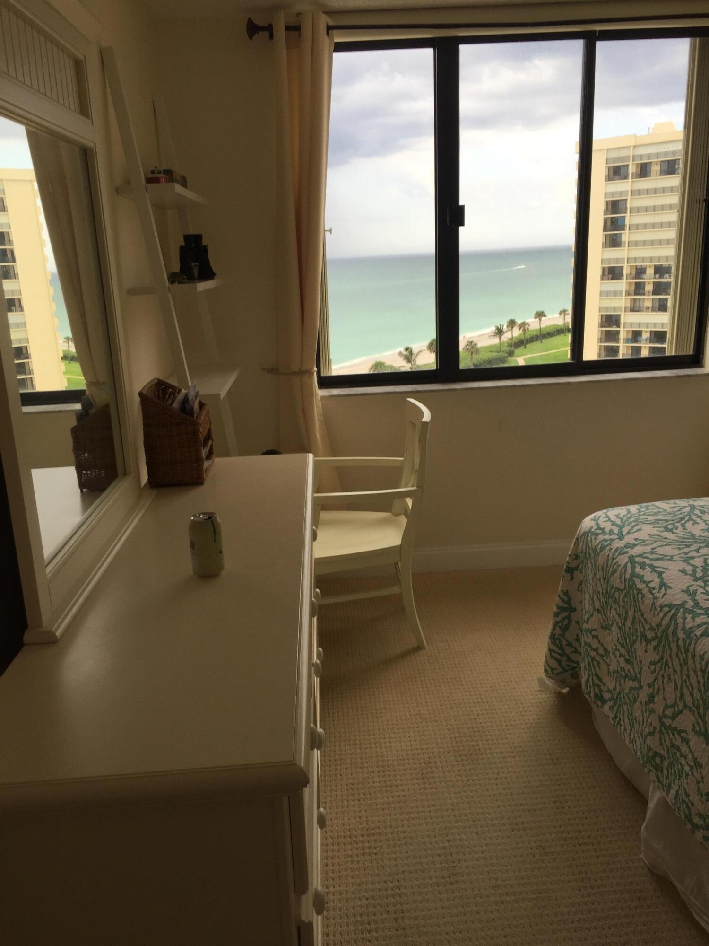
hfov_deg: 48.2
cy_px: 473
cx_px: 354
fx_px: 792
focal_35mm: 29
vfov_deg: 61.7
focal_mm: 4.15
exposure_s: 1/226
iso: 32
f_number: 2.2
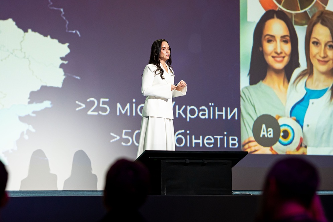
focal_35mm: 127
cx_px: 166
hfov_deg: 16.1
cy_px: 111
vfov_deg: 10.8
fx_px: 1175
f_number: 2.5
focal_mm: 85
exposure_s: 1/160
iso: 1250
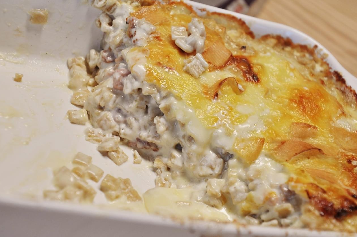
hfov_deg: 25.7
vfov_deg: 17.2
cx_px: 177
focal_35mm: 79
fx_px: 782
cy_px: 119
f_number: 5
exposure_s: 1/50
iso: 200
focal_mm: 52
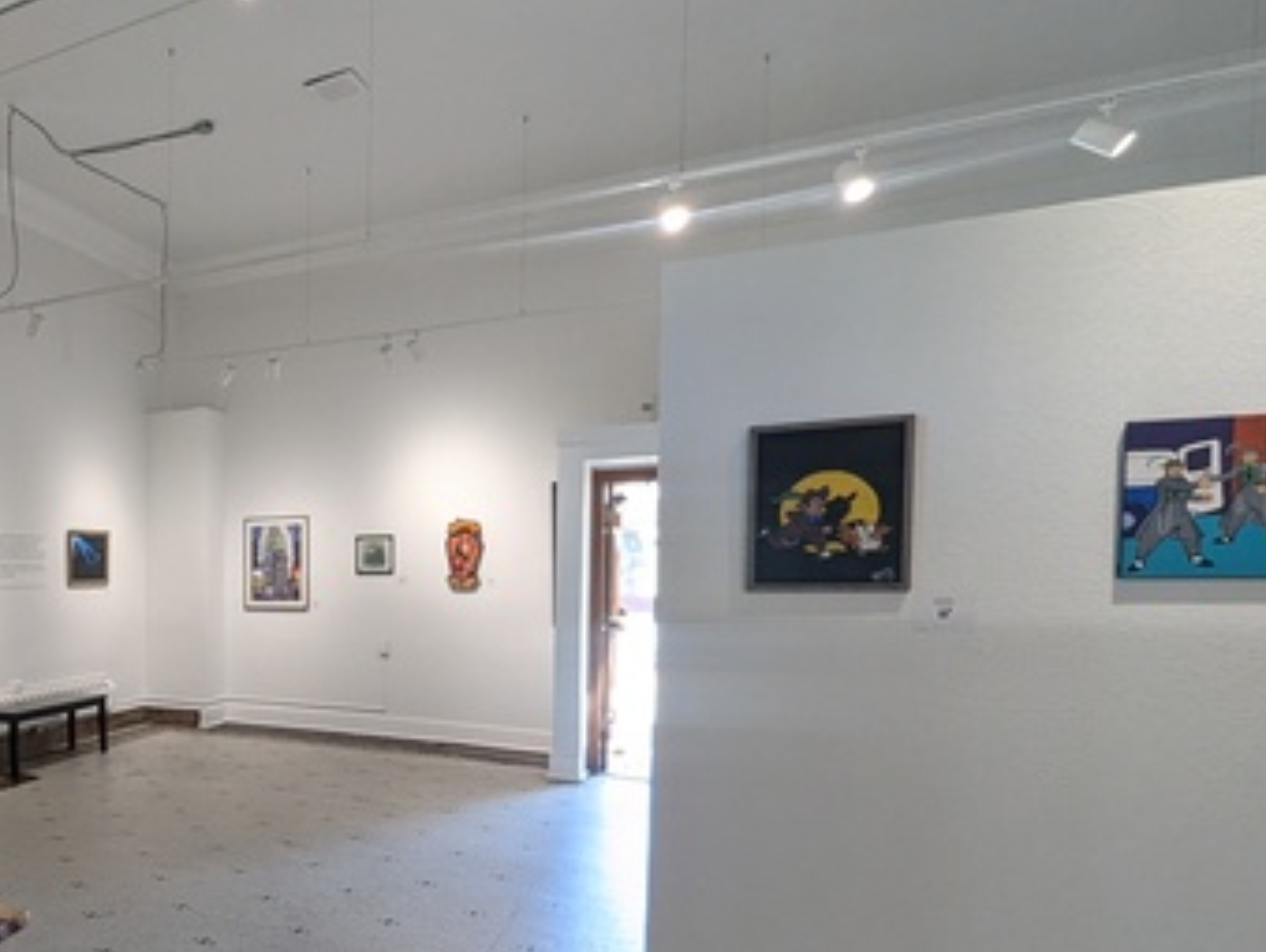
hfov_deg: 63.3
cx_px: 157
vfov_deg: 57.9
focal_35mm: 23
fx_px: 842
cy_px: 620
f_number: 2.2
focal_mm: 1.95
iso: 263
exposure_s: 1/120
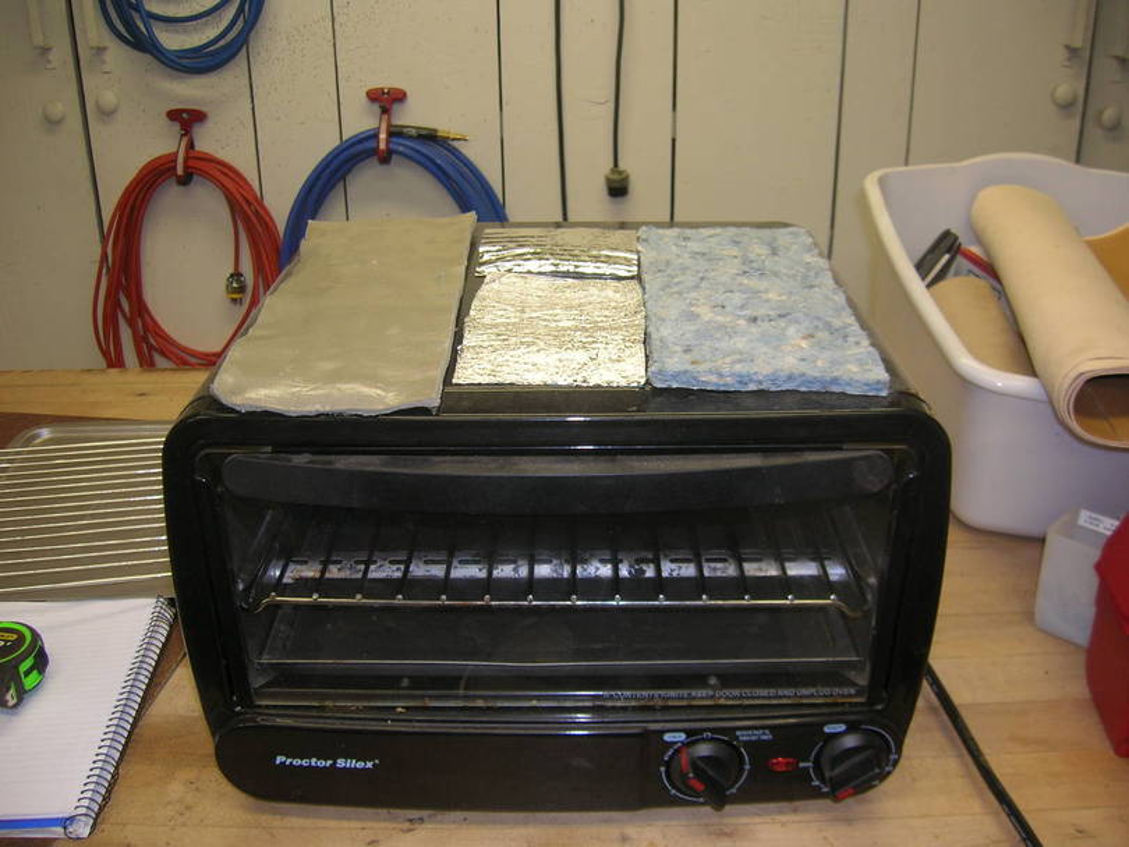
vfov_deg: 41.8
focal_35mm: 34
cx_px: 564
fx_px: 1109
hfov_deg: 53.9
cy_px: 424
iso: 50
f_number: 2.9
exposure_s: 1/30
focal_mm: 5.7
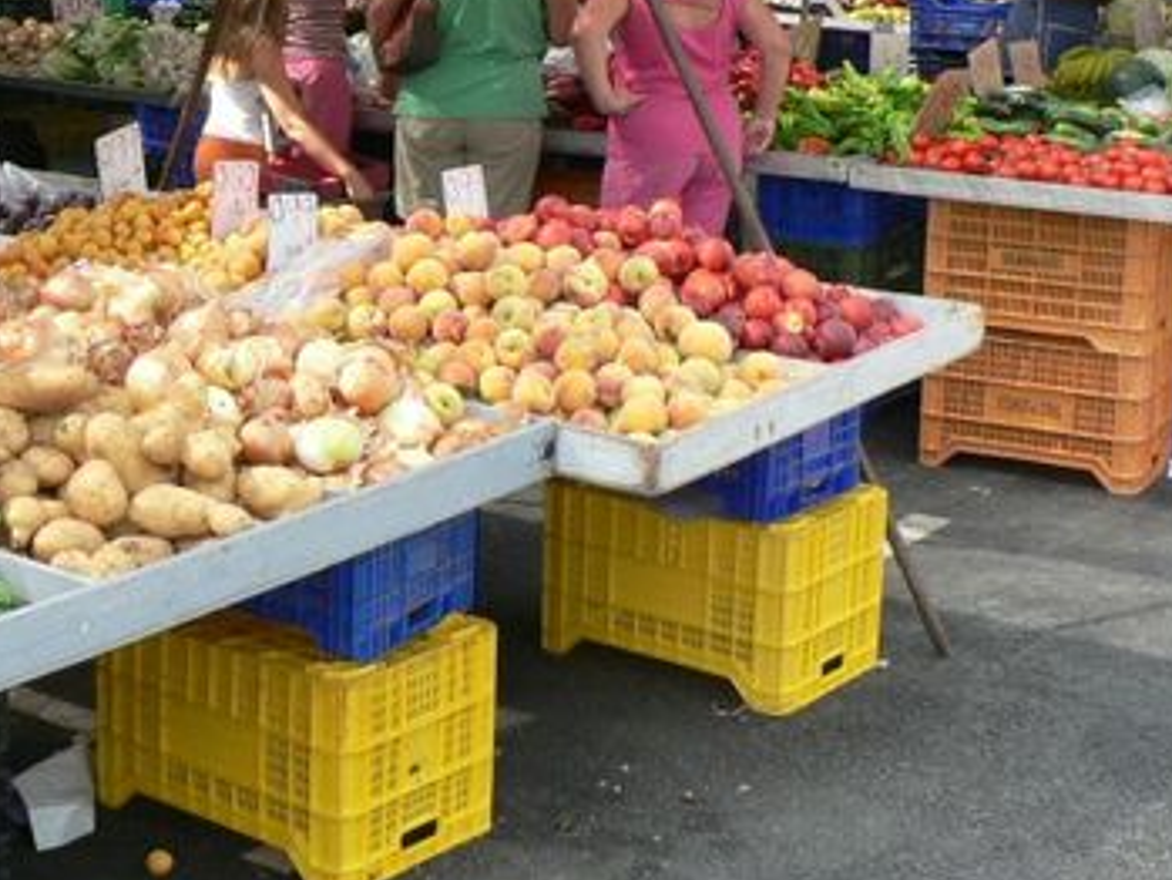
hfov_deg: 28.4
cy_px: 272
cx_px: 144
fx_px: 2235
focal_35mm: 66
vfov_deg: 22.1
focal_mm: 6
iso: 80
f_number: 3.6
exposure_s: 1/100
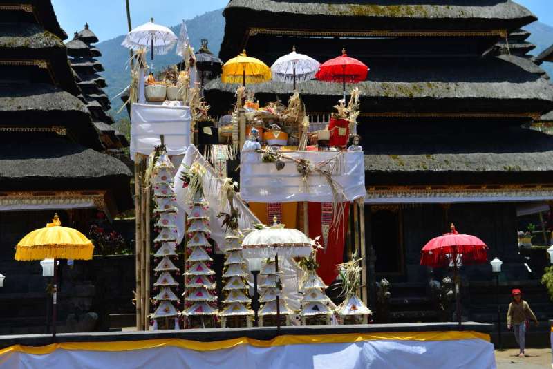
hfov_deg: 32.4
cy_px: 184
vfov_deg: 21.9
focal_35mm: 62
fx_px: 953
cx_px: 276
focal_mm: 62
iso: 100
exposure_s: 1/640
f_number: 6.3
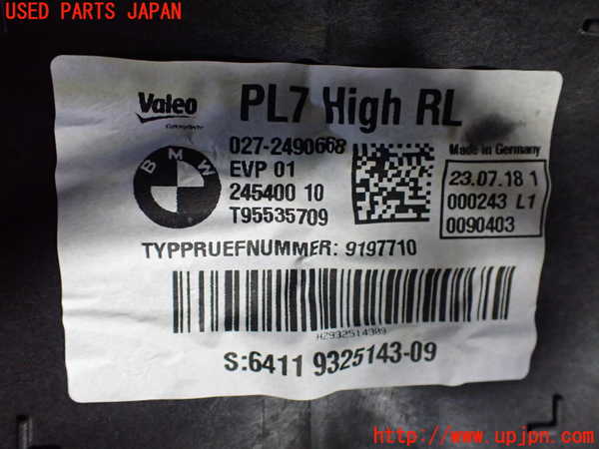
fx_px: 519
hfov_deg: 60.0
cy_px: 224
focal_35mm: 30
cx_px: 300
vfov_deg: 46.8
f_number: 2.3
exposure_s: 1/125
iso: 640
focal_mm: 5.4
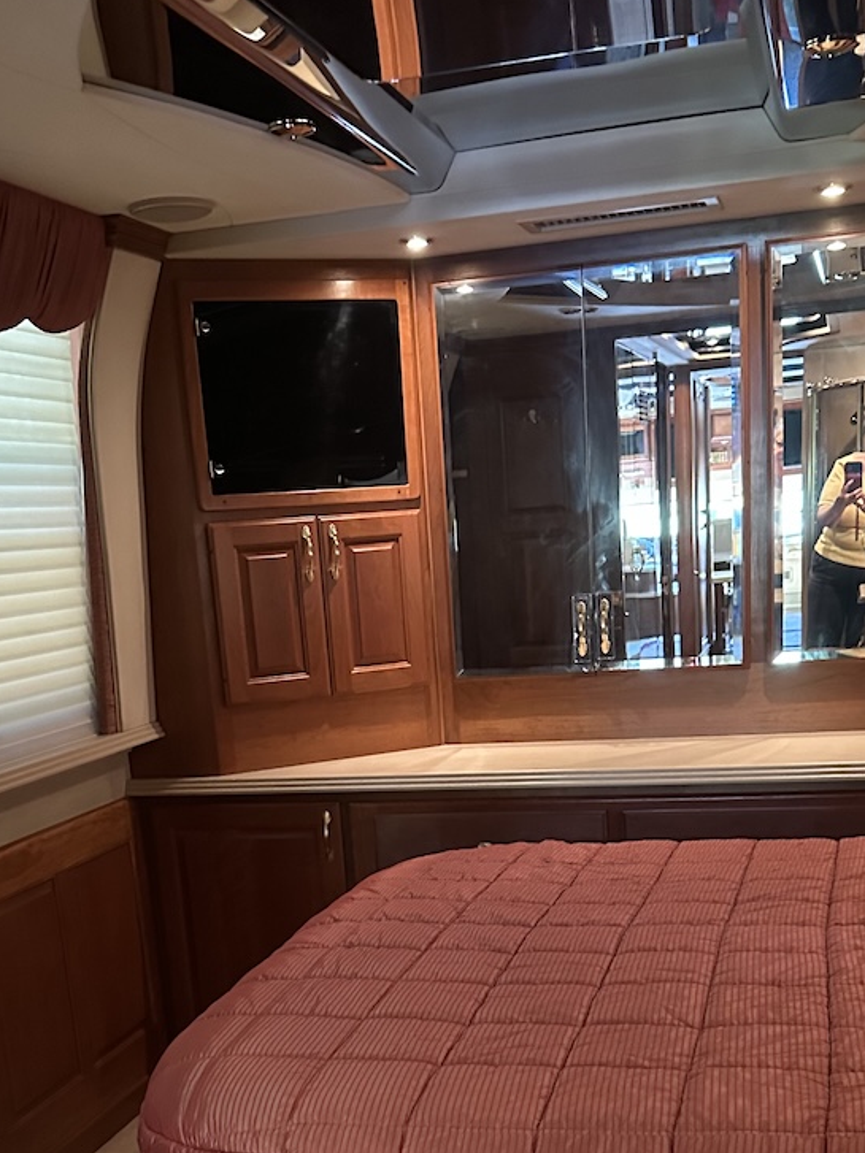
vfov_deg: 41.5
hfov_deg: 32.9
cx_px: 417
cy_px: 883
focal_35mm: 44
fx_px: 1466
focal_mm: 6.86
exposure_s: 1/38
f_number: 1.78
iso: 1000
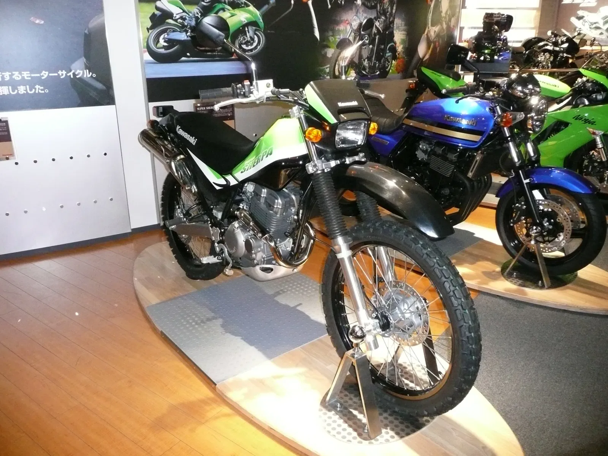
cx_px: 304
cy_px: 228
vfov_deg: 49.7
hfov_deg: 63.4
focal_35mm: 28
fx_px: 492
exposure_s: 1/30
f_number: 3.3
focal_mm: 4.6
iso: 640
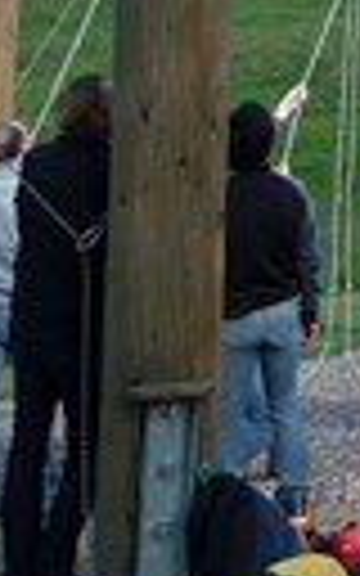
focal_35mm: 148
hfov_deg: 8.2
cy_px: -364
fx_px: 2323
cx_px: 868
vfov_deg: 13.1
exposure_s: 1/320
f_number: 3.3
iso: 100
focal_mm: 4.7
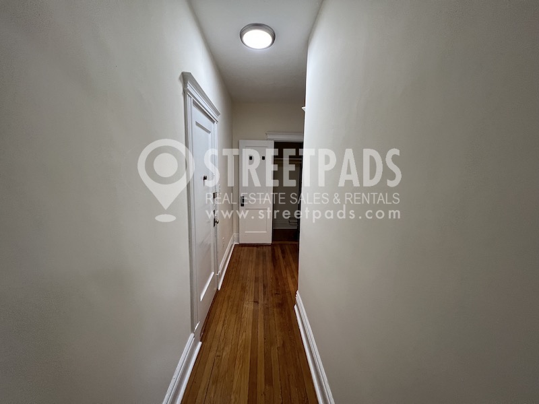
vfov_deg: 89.9
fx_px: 202
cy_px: 202
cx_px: 270
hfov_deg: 106.2
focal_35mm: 13
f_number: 1.8
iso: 200
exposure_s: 1/120
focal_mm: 1.57
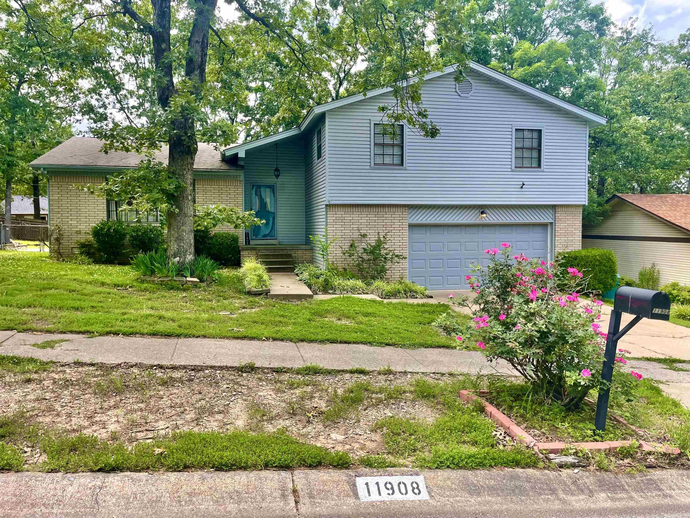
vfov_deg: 53.1
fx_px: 518
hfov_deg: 67.3
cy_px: 259
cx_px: 345
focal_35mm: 26
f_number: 1.6
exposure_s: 1/584
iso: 32
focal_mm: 4.2
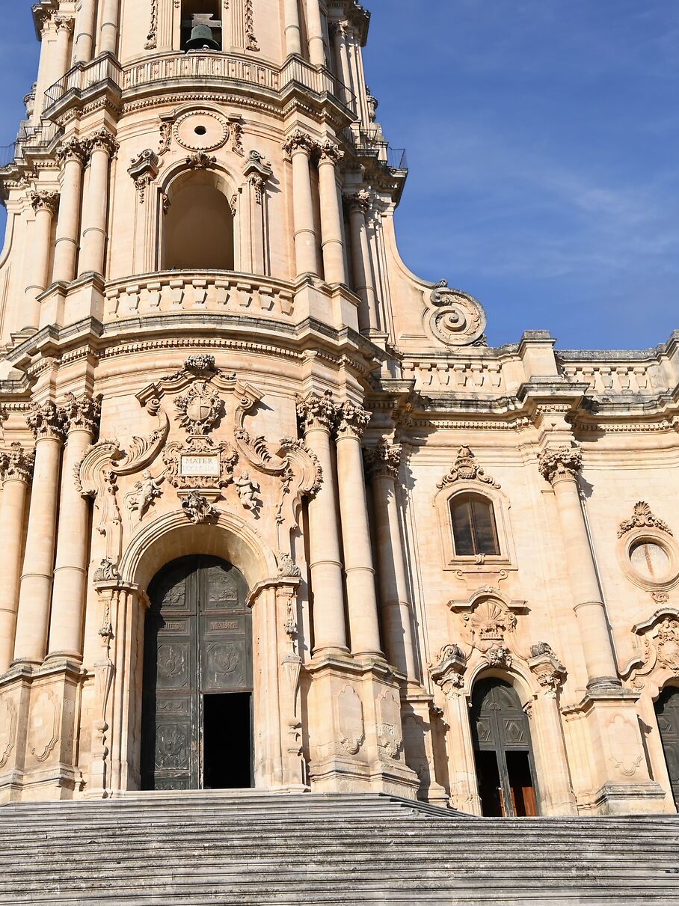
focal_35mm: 40
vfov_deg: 46.3
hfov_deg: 35.8
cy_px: 334
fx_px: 1046
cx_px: 274
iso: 80
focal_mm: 14
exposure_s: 1/320
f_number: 7.1
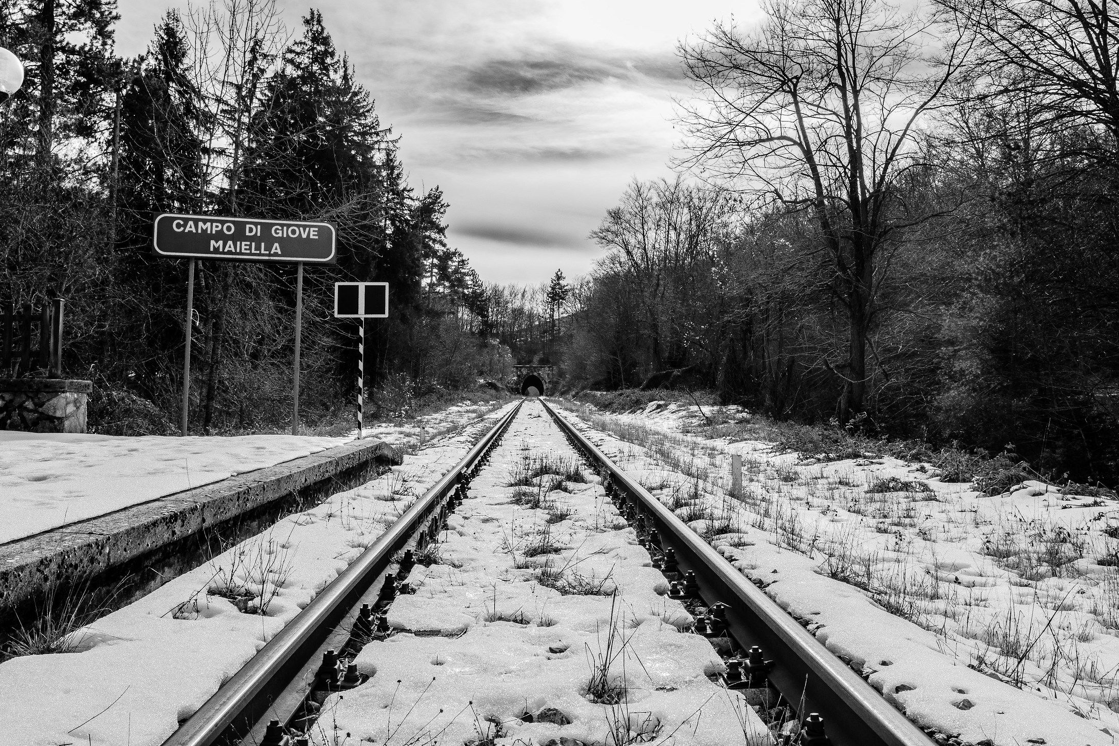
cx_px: 560
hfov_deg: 57.2
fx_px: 1026
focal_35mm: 33
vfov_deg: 39.9
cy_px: 338
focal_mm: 20
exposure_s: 1/250
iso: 100
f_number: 11
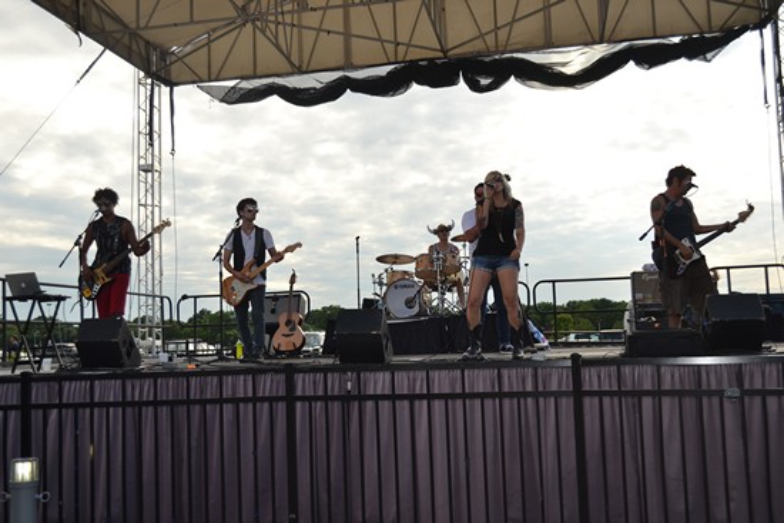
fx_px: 784
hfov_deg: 53.1
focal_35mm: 36
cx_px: 392
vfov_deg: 36.9
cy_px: 262
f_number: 4
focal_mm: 24
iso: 100
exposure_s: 1/200
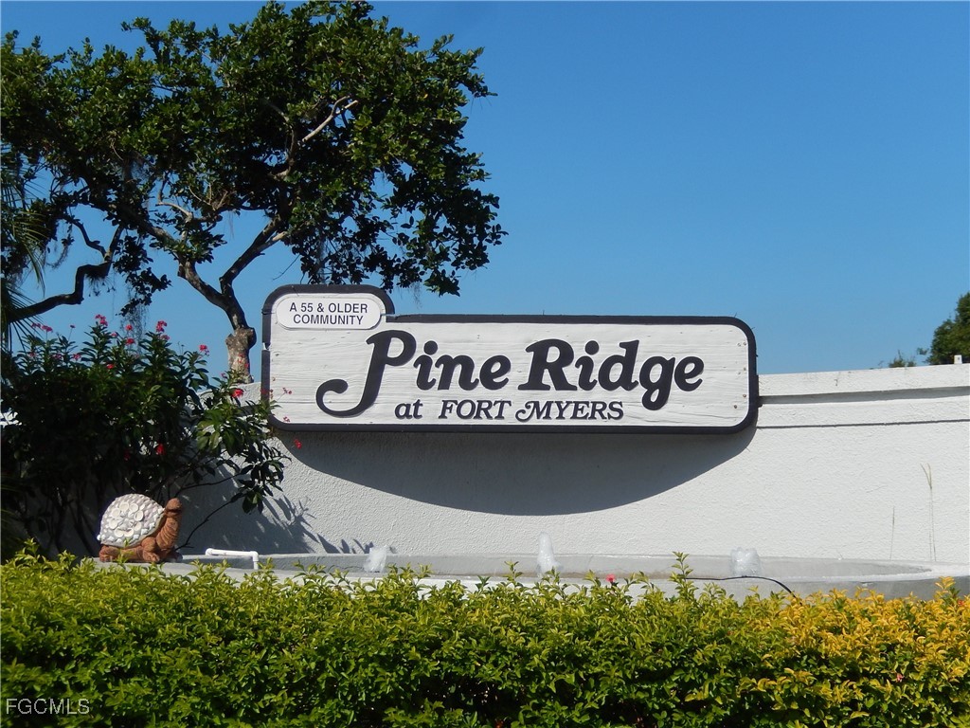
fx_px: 1625
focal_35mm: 58
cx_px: 485
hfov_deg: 33.2
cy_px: 364
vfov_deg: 25.2
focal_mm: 10.4
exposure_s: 1/1250
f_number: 4.6
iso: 125
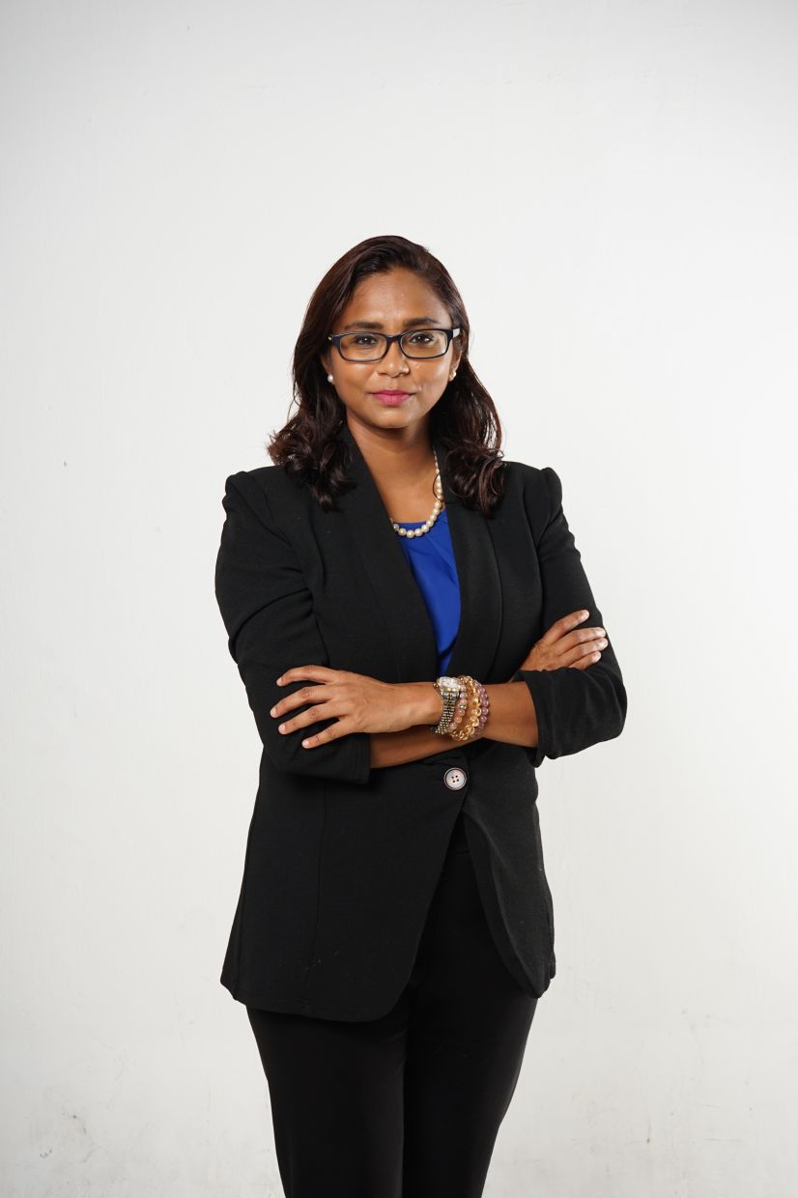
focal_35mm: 58
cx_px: 399
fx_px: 1929
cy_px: 599
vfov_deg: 34.5
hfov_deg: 23.4
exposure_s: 1/125
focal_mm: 58
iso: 250
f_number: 8
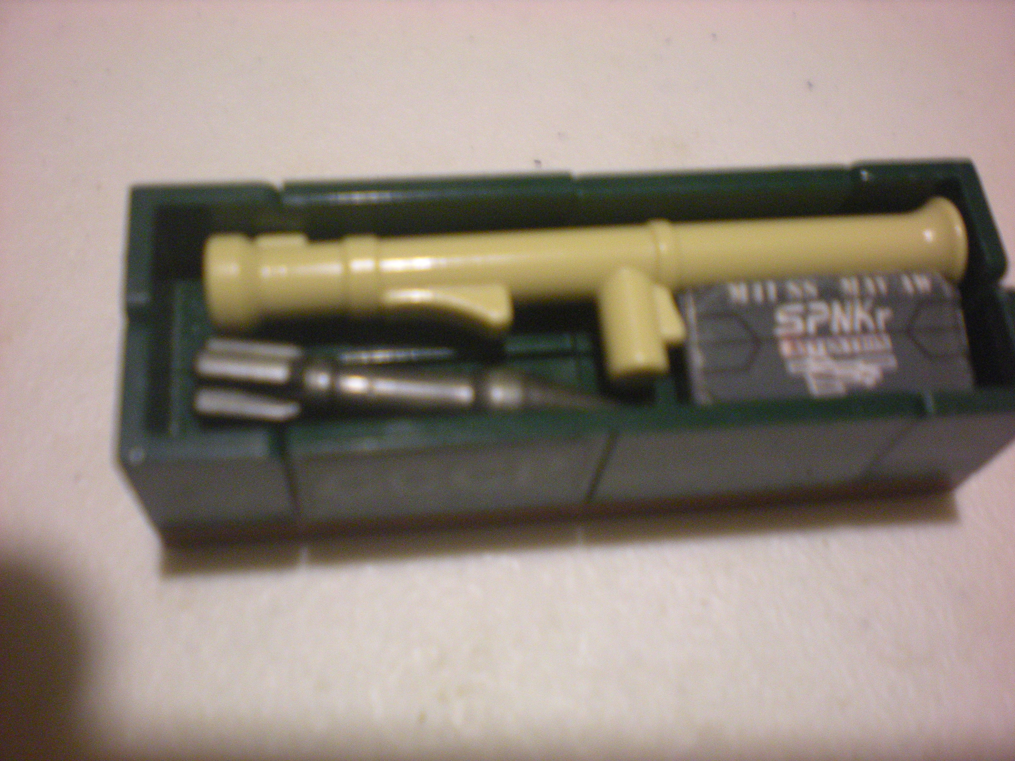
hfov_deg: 49.0
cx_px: 508
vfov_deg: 37.7
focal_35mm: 38
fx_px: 1114
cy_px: 380
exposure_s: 1/8
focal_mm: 6.3
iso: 356
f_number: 3.1
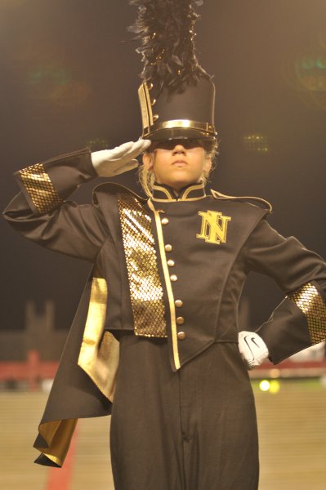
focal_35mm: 105
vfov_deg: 19.5
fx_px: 1429
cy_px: 245
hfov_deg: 13.0
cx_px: 163
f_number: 2.8
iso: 450
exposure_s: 1/60
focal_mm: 70
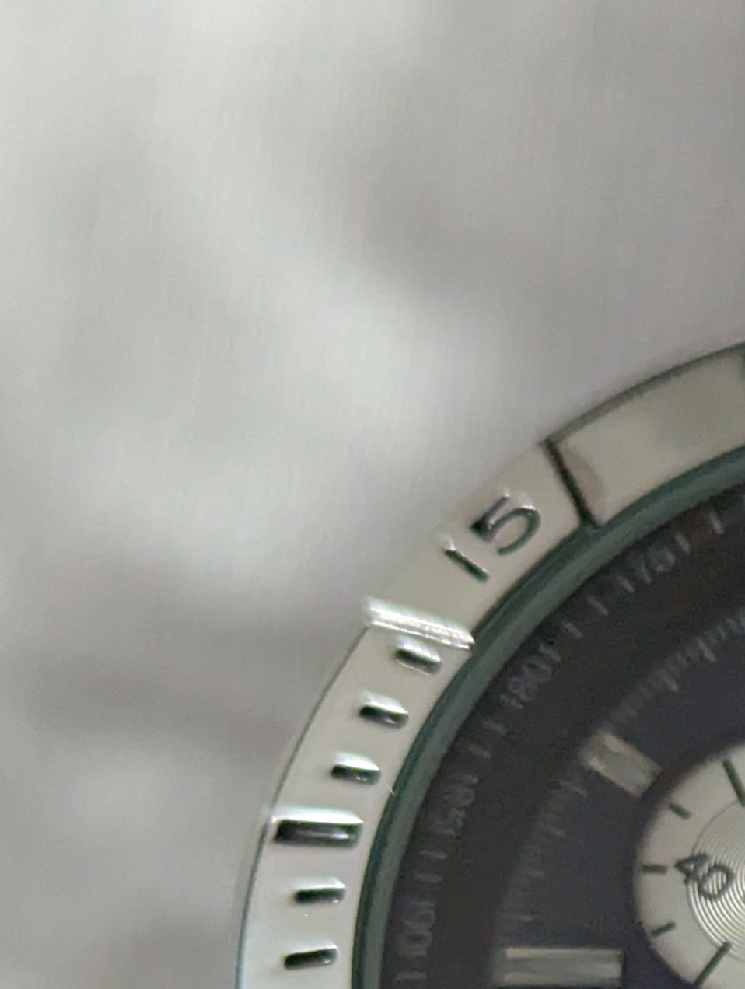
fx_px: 4407
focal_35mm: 154
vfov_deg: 12.3
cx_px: 1104
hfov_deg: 9.4
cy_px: 1365
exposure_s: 1/163
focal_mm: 6.81
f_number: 1.85
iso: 840
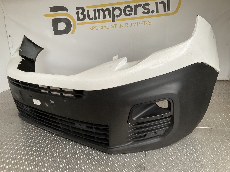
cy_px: 86
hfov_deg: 61.7
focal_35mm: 29
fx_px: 193
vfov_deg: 48.2
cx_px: 115
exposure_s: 1/50
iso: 32
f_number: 1.8
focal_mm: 3
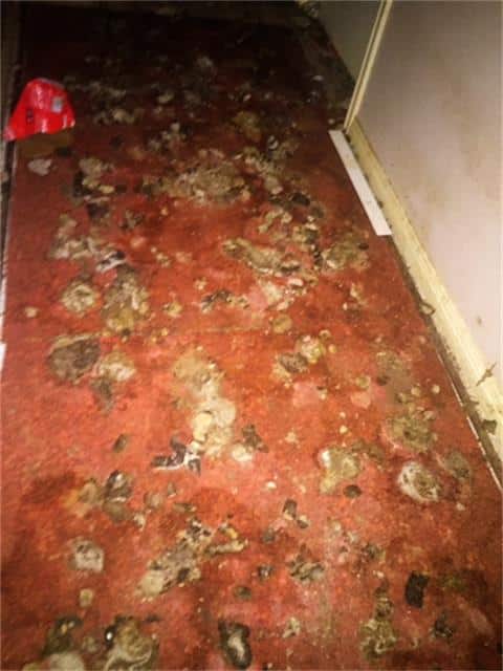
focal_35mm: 29
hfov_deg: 48.2
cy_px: 336
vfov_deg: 61.7
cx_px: 252
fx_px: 562
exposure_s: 1/16
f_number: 2.2
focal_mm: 4.15
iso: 500
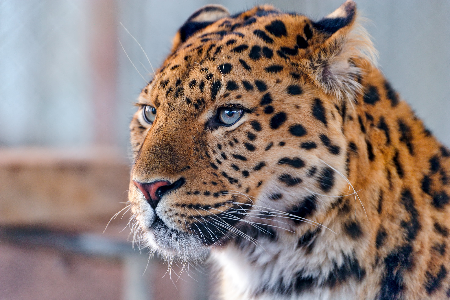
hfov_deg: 5.2
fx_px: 4997
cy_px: 150
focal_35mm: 400
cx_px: 225
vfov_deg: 3.4
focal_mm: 400
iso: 800
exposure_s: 1/60
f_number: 4
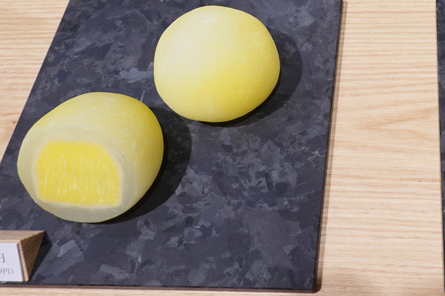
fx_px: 655
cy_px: 16
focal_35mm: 53
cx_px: 390
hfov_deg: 35.6
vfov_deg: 24.6
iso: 125
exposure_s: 1/125
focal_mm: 9
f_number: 2.8
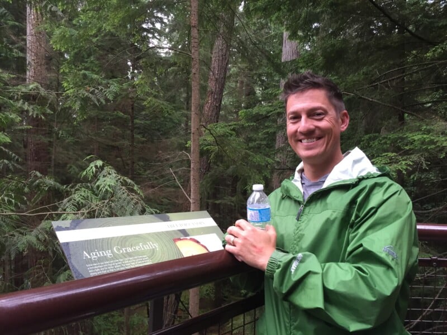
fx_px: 374
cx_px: 224
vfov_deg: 48.2
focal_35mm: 29
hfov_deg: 61.7
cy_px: 168
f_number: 2.2
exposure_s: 1/30
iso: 50
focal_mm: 4.15
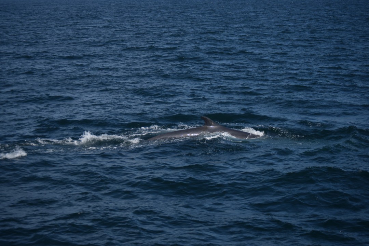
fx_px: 953
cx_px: 184
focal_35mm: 93
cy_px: 123
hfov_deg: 21.9
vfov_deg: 14.7
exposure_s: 1/4000
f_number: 4.2
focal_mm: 62
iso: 200
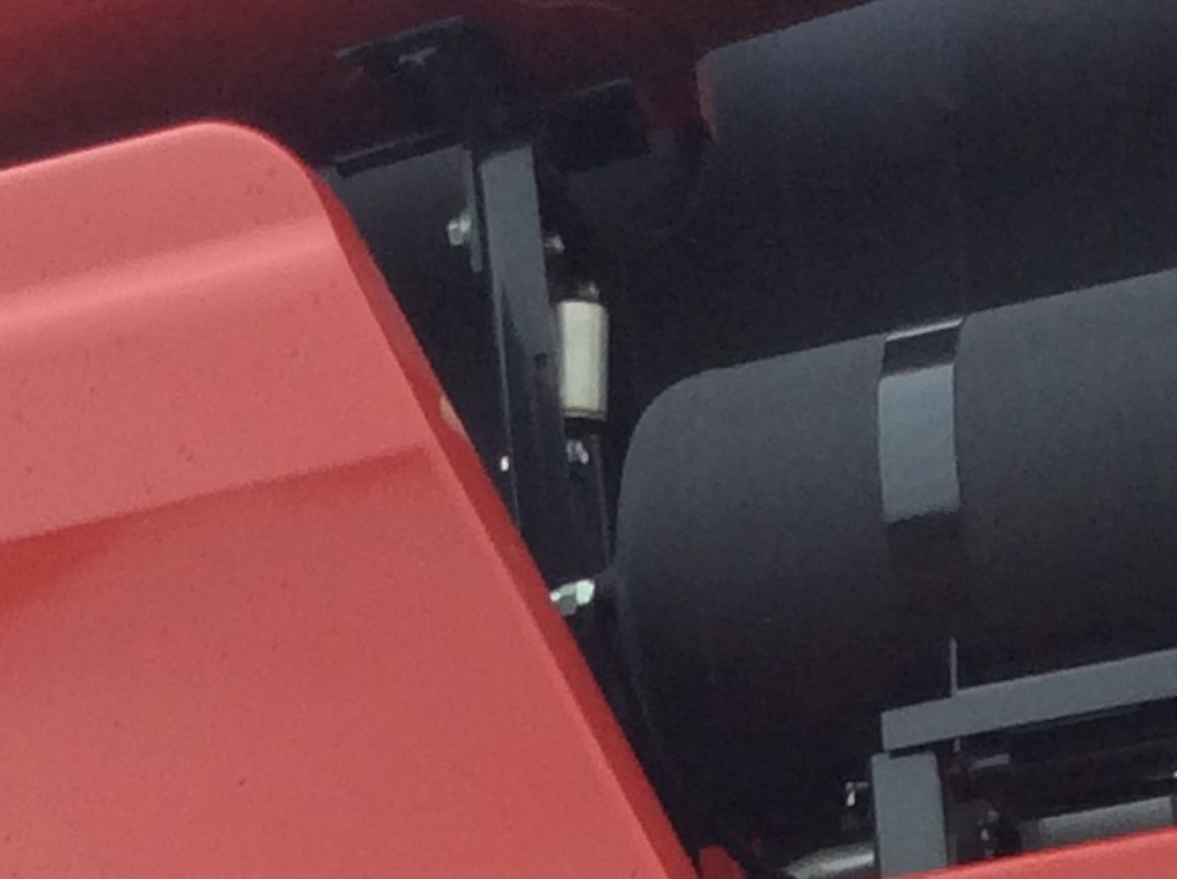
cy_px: 1695
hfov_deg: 13.6
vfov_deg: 9.6
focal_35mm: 144
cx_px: 131
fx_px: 4888
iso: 32
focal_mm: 3.3
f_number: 2.4
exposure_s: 1/243
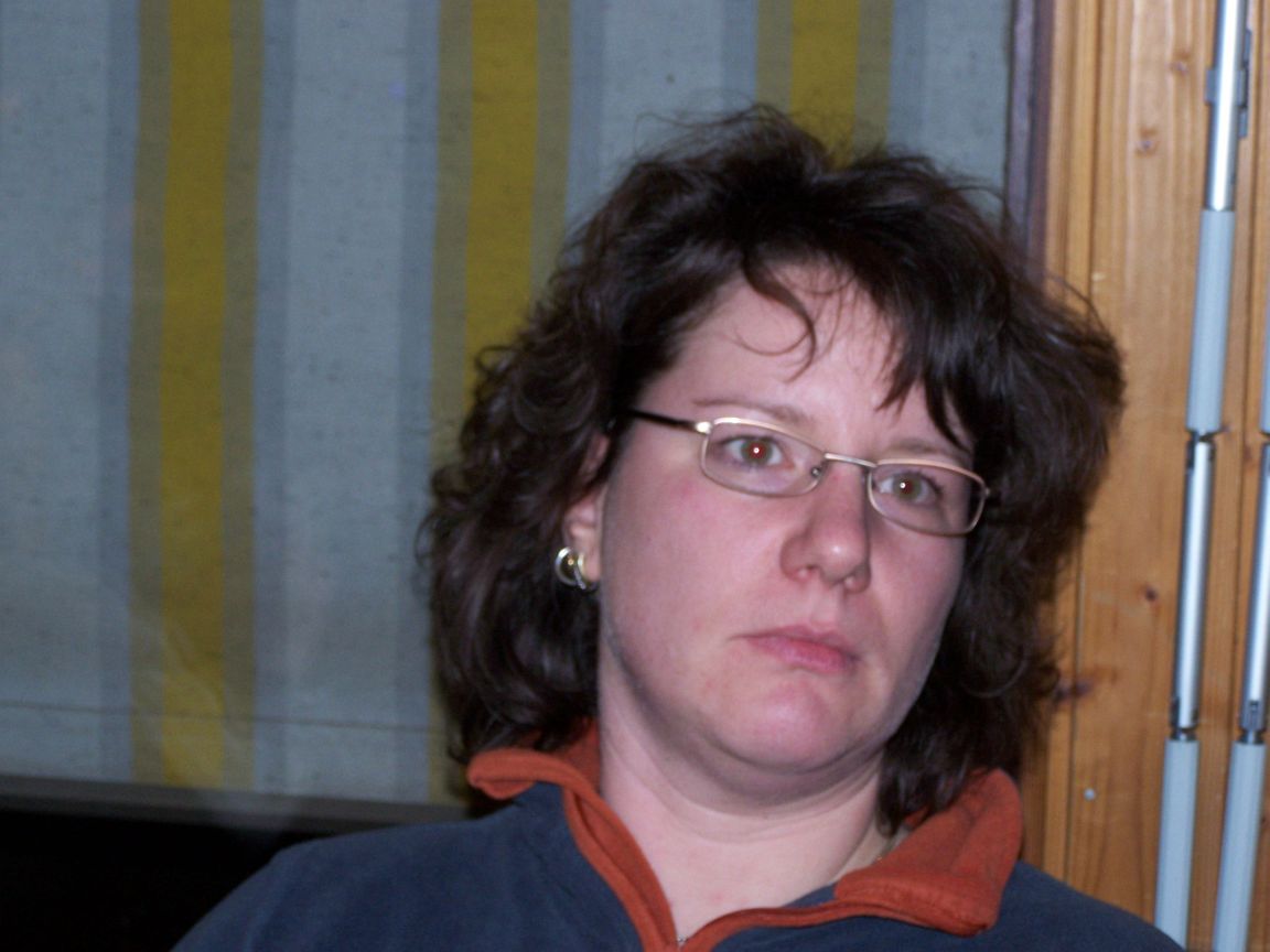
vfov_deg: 14.1
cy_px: 476
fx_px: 3852
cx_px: 635
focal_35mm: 105
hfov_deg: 18.7
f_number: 3.2
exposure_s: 1/100
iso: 140
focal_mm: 17.5
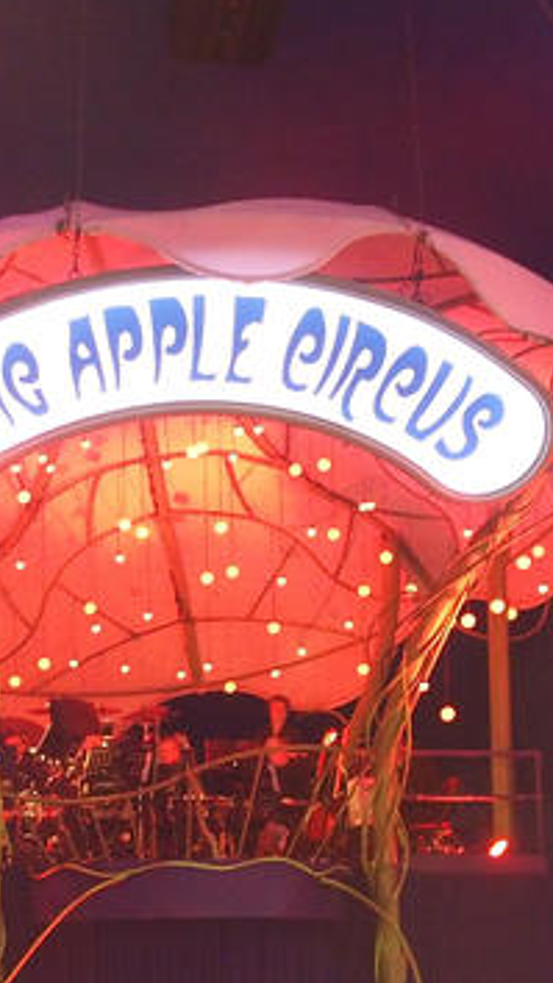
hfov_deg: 17.5
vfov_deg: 31.0
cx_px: 64
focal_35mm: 68
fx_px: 1773
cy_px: 492
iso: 800
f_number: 2.8
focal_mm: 9.8
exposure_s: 1/13
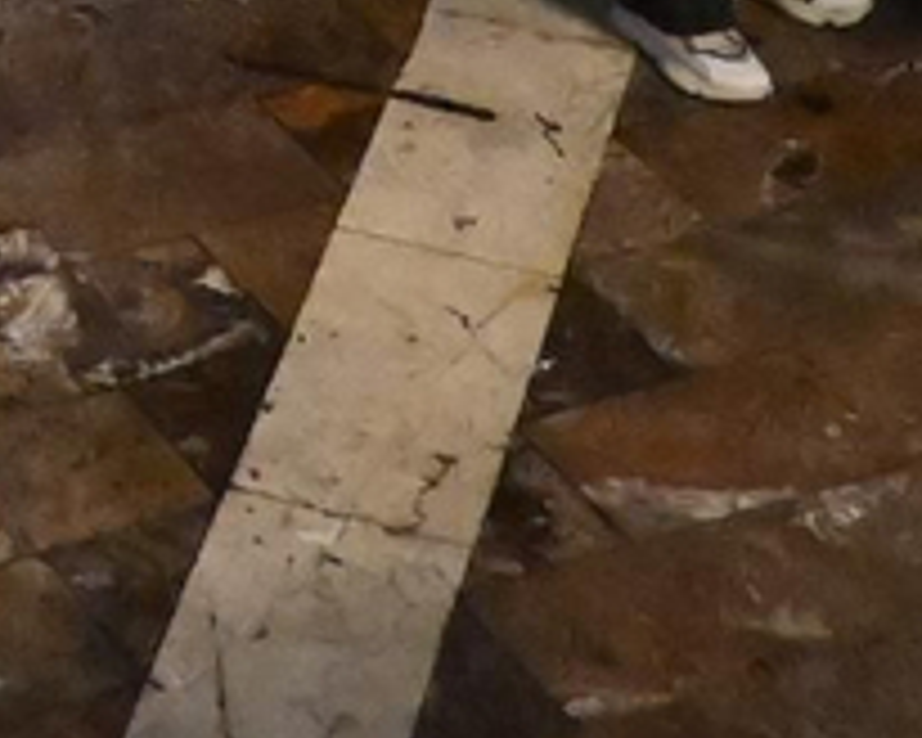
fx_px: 4803
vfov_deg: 7.5
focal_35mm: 176
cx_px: -468
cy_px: -1638
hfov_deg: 10.6
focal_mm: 16
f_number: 3.5
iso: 12800
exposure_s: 1/200
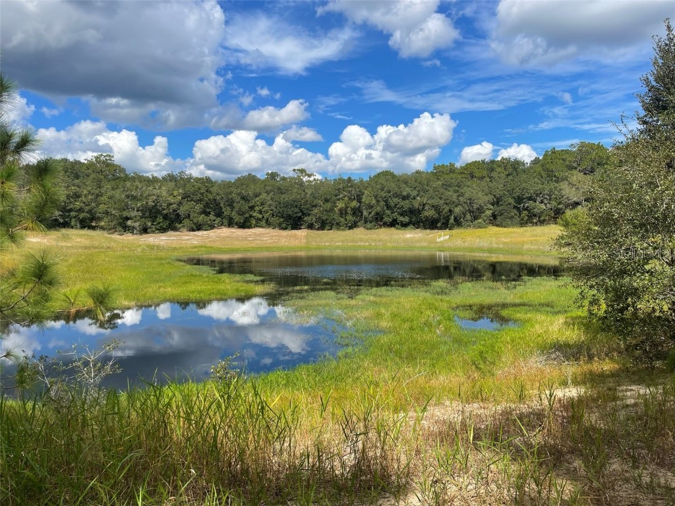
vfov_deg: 53.1
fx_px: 507
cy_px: 253
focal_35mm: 26
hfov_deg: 67.3
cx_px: 338
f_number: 1.6
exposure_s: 1/4348
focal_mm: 5.1
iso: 32
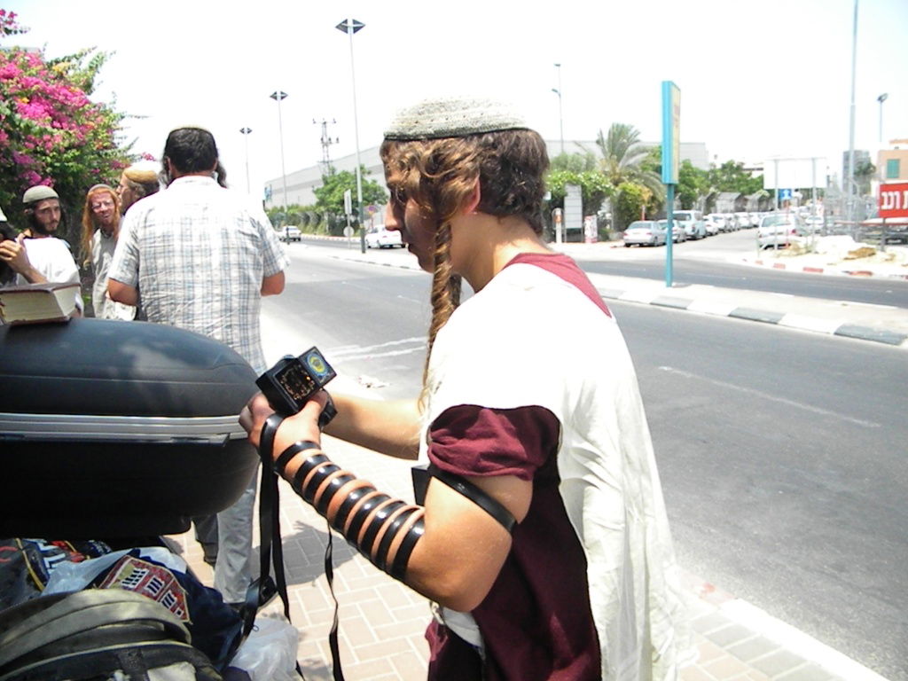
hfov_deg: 63.4
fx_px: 734
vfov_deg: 49.7
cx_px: 454
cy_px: 340
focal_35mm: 28
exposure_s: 1/1000
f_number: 7
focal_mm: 5
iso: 720
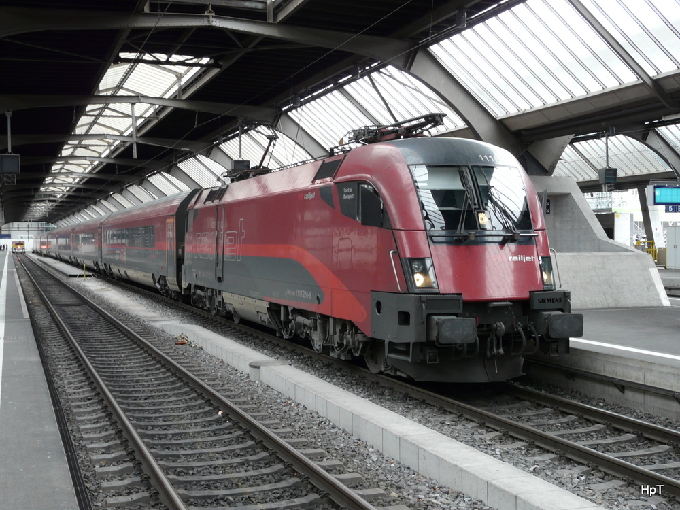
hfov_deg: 41.2
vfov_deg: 31.5
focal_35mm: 46
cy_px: 255
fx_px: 904
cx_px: 340
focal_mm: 7.5
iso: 100
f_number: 3.2
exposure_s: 1/40
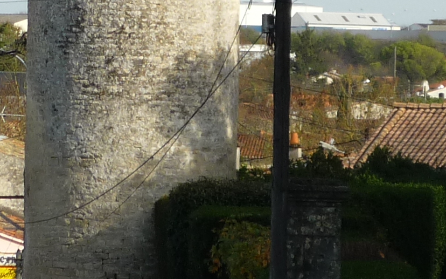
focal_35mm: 418
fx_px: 5079
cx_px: 300
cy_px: 84
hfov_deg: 5.0
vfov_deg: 3.1
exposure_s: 1/320
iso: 100
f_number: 5.1
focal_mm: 16.5
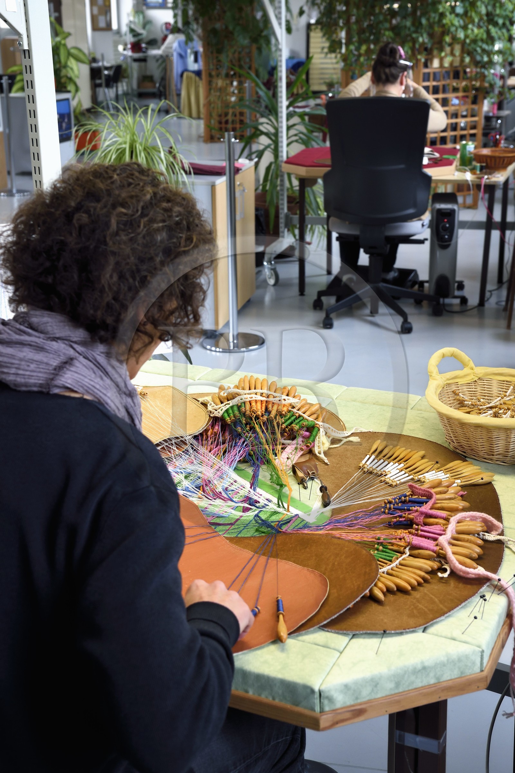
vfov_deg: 39.6
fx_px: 1073
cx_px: 258
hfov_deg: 27.0
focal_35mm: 50
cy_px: 386
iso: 800
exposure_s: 1/80
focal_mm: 50
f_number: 9
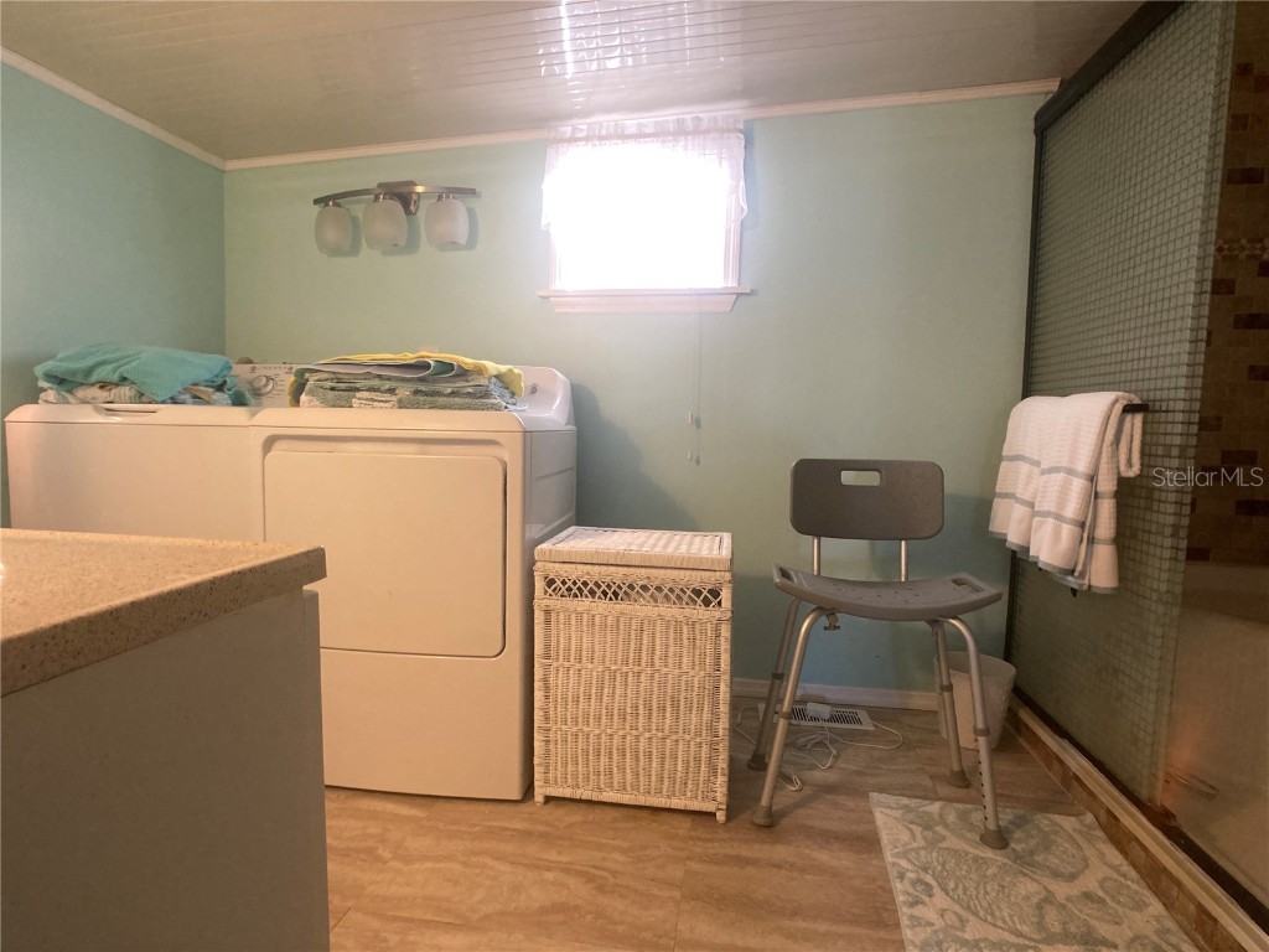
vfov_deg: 49.7
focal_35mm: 28
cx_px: 634
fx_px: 1026
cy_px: 476
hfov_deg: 63.4
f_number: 1.8
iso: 200
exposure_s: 1/60
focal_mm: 3.99
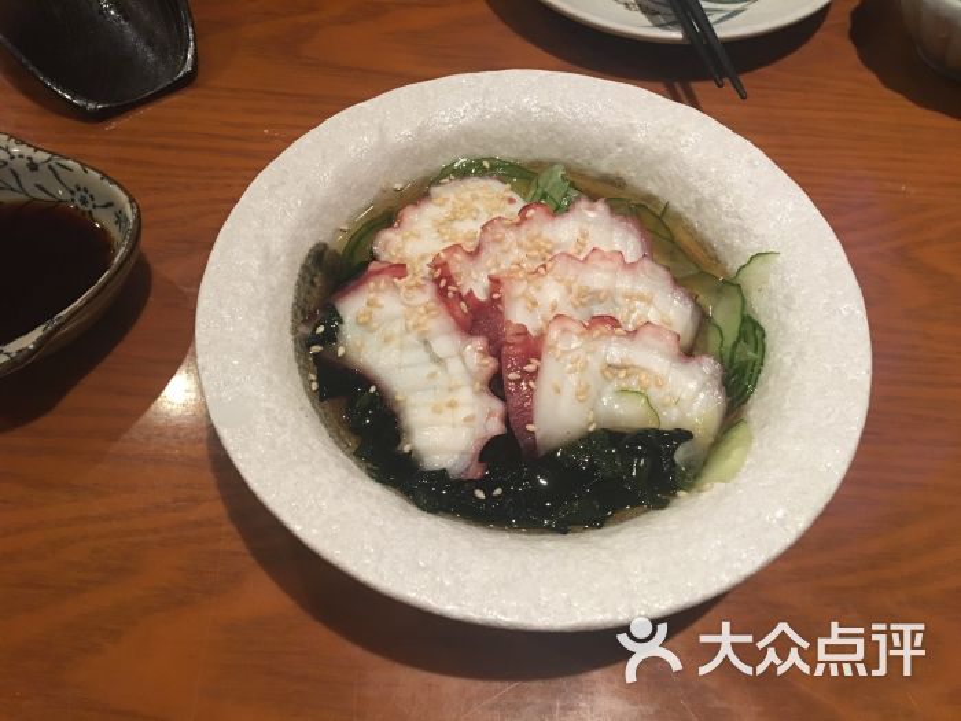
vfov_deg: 48.2
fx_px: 805
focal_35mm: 29
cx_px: 480
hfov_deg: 61.7
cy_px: 360
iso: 100
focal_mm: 4.15
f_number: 2.2
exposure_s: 1/8
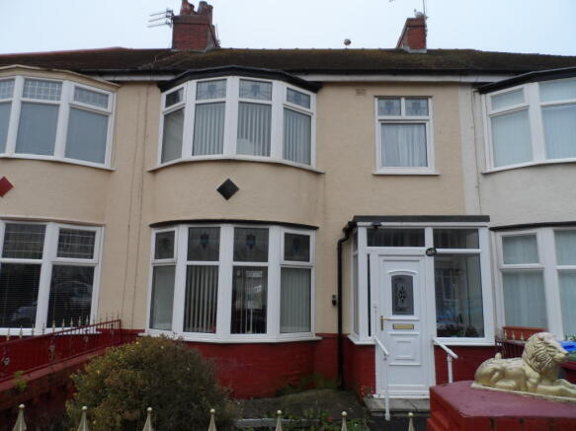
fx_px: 399
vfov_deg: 56.8
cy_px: 216
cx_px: 288
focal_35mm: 24
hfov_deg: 71.6
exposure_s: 1/60
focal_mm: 4
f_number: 3.2
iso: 80
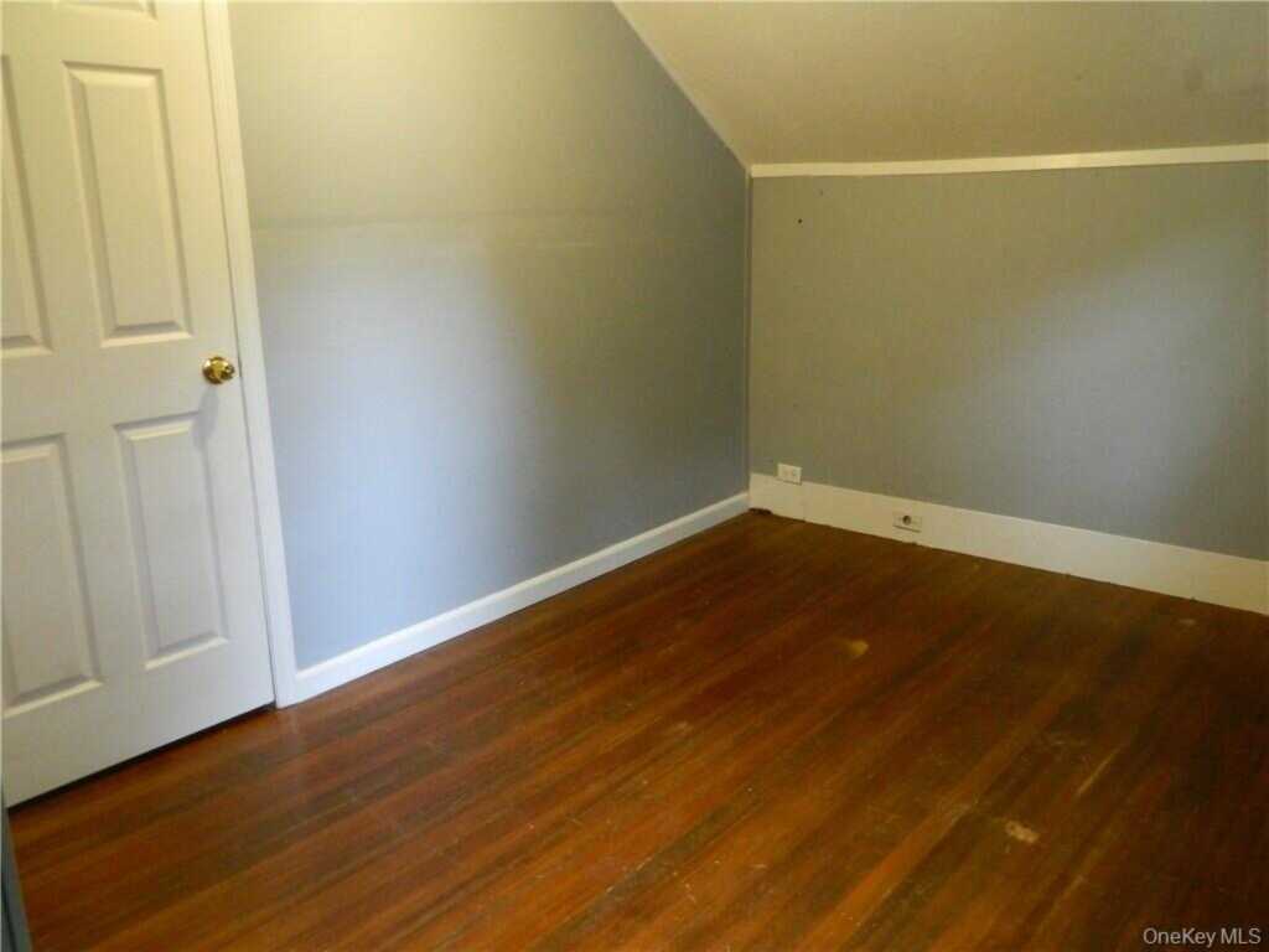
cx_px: 634
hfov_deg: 63.4
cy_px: 476
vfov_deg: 49.7
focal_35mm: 28
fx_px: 1026
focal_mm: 5.1
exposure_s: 1/13
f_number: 3.2
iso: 400
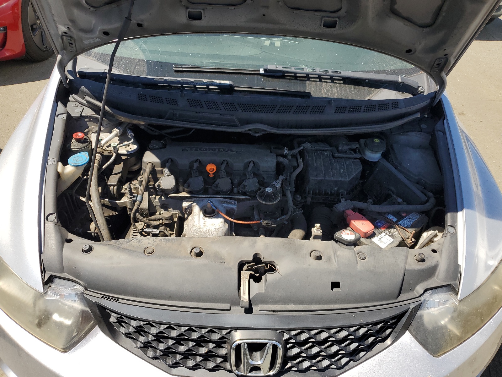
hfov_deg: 67.3
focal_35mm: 26
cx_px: 251
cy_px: 188
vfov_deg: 53.1
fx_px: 377
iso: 50
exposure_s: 1/2000
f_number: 1.5
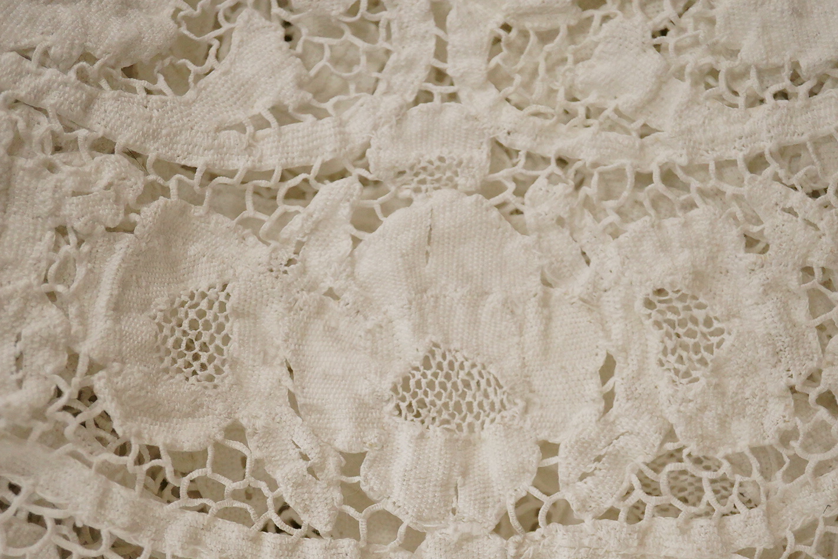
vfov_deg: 21.8
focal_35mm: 62
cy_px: 376
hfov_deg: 32.4
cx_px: 437
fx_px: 1443
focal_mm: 30
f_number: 3.5
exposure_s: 1/500
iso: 2500
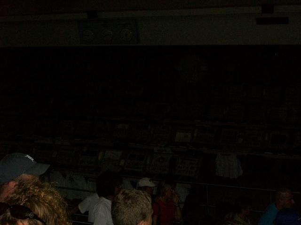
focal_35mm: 70
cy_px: 112
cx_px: 150
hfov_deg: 27.8
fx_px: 609
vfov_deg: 21.0
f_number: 3.8
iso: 160
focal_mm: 11.6
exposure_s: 1/100
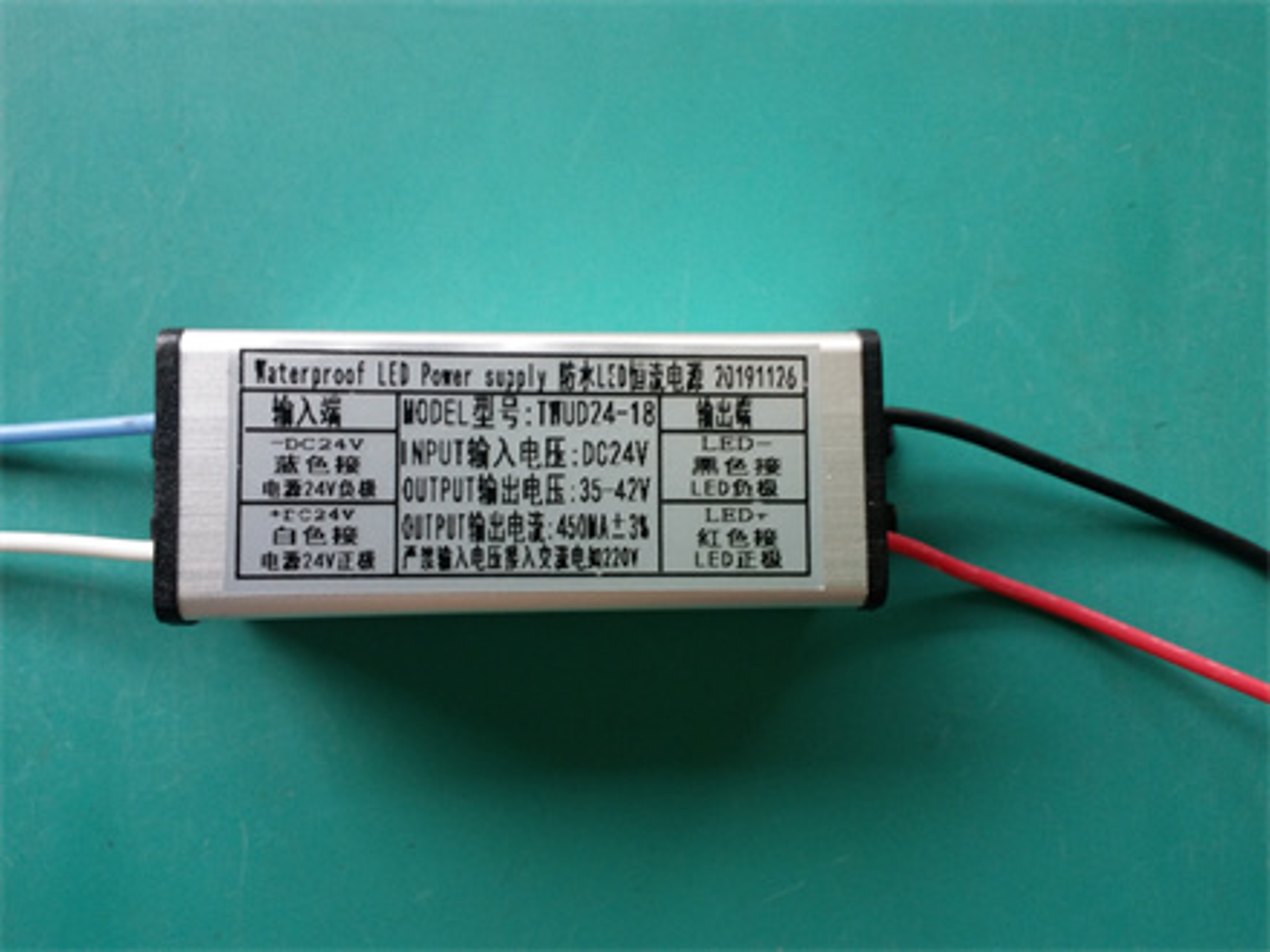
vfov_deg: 51.4
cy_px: 476
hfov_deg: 65.3
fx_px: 991
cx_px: 635
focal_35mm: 27
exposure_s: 1/33
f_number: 2.09
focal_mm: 3.6
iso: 80
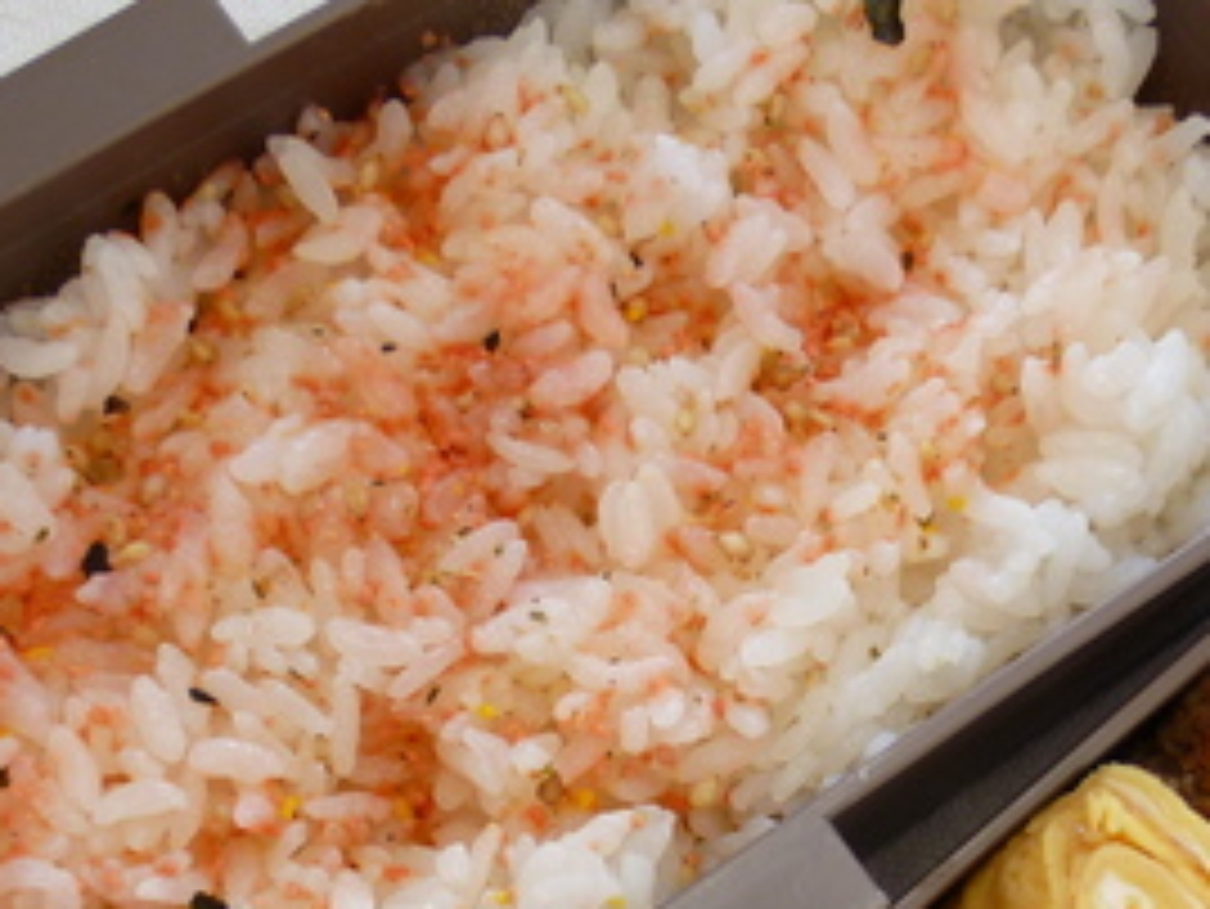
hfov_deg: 33.6
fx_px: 1993
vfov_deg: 24.2
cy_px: 972
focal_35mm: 57
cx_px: 742
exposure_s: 1/60
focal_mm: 4.3
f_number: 2.2
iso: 80
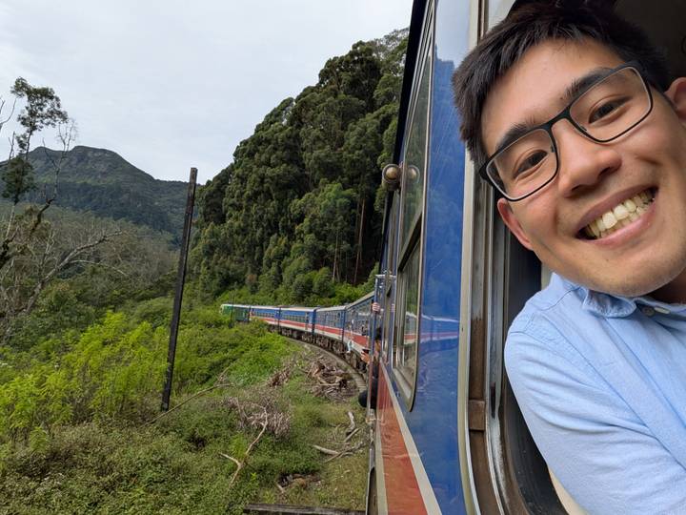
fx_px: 416
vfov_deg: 63.4
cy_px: 258
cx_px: 343
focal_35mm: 21
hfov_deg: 79.0
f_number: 2.2
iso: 47
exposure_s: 1/789
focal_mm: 2.74
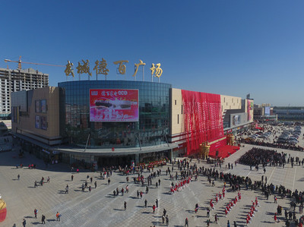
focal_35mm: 20
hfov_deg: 81.8
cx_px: 152
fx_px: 175
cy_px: 114
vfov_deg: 65.9
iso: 100
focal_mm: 3.61
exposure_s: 1/1642
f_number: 2.8
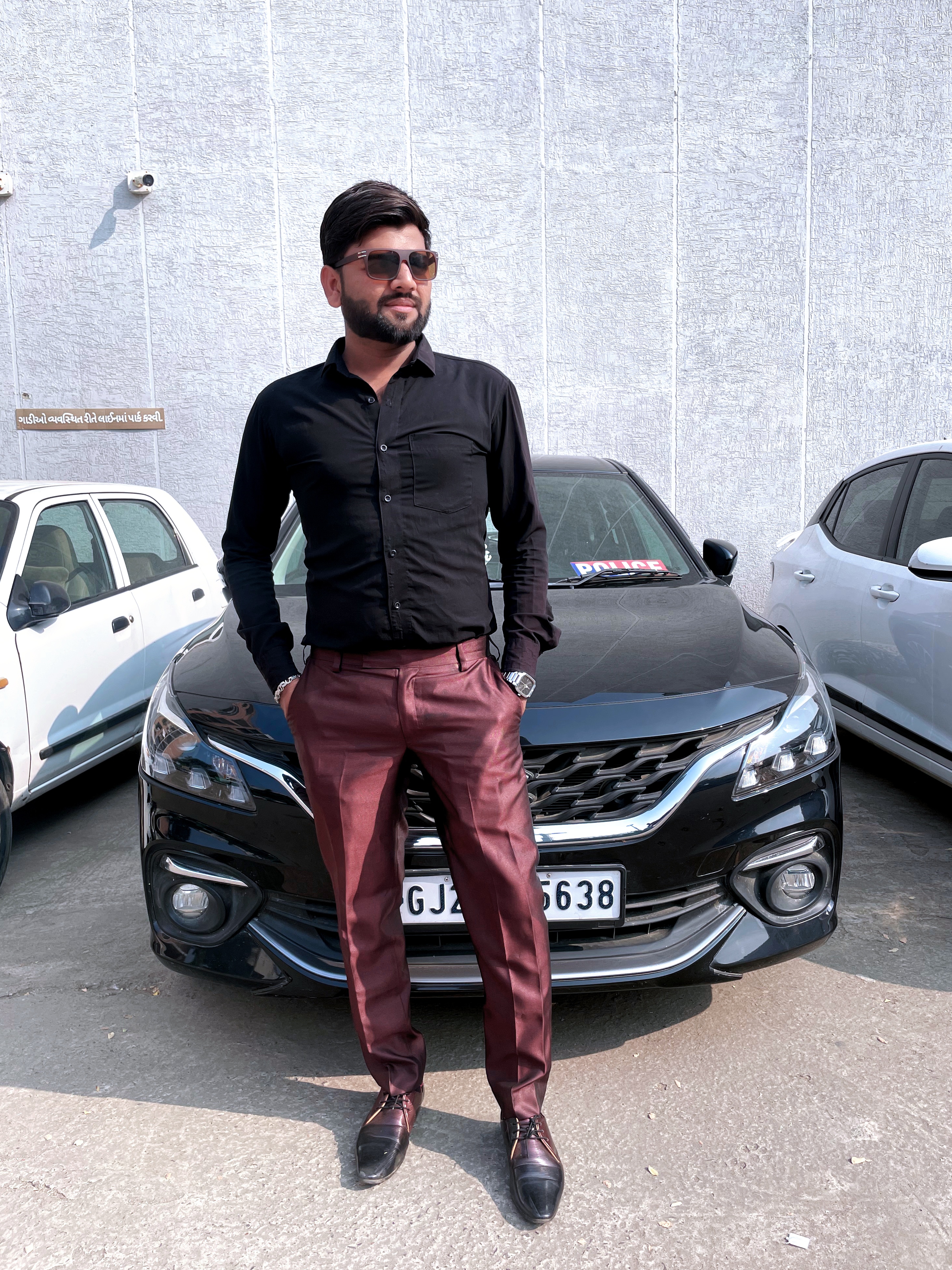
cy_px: 642
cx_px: 472
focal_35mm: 27
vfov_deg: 65.3
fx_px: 990
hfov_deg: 51.4
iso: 32
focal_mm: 4.2
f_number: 1.6
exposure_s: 1/1715
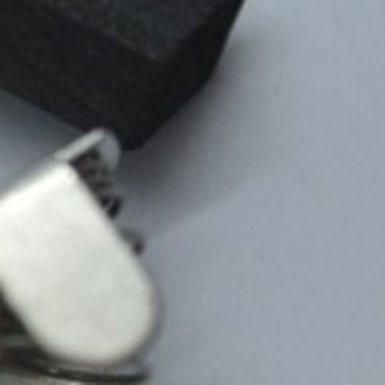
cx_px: -338
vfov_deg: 5.4
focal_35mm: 323
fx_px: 4064
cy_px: 209
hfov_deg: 5.3
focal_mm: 55
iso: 400
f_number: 5.6
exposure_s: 1/125
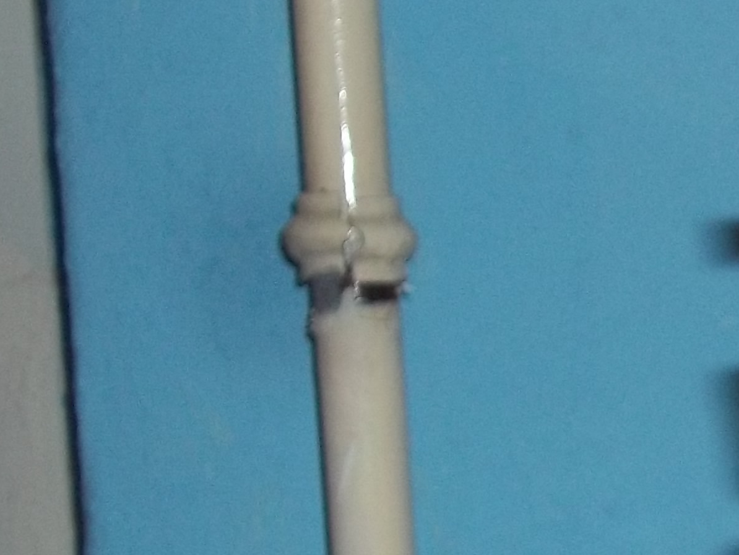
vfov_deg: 10.9
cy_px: 662
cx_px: 1102
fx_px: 2861
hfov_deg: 13.8
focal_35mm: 134
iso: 80
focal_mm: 7.1
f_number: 3.2
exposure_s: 1/40
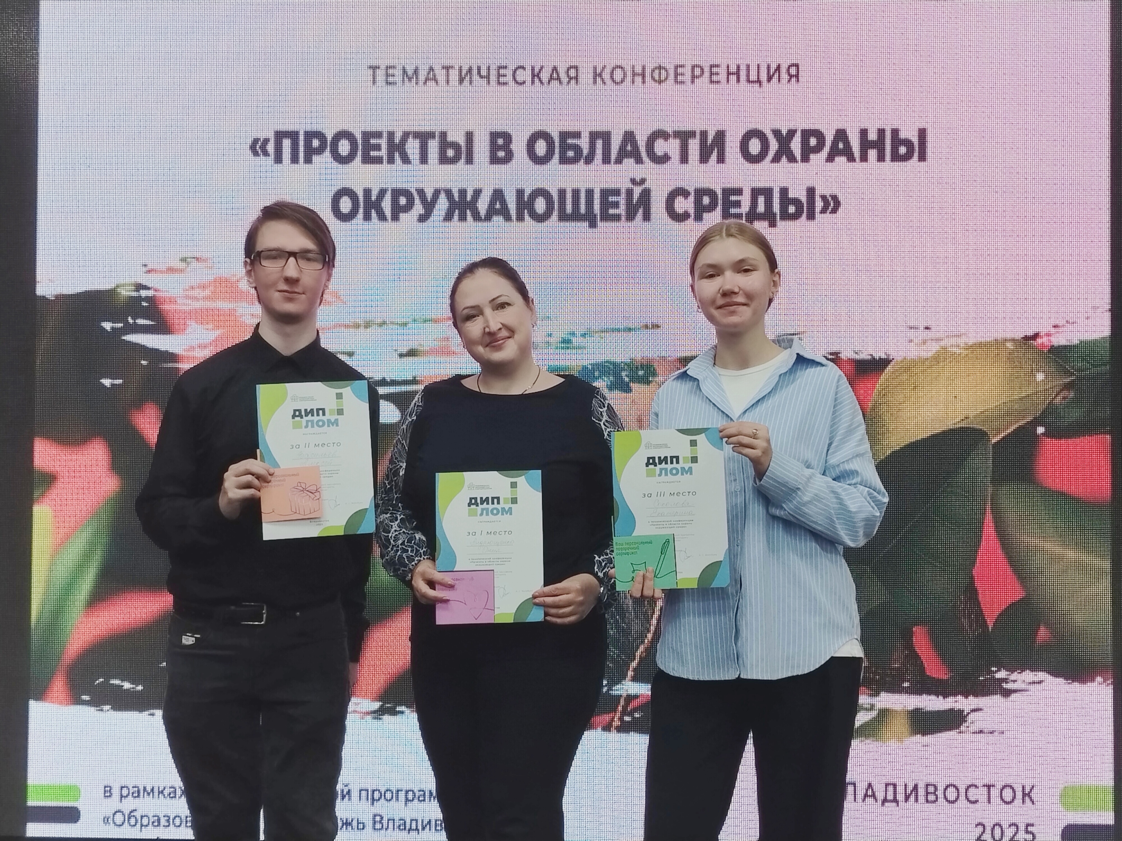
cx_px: 561
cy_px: 420
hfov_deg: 40.4
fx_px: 1523
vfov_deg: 30.9
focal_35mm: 47
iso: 188
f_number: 1.75
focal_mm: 5.25
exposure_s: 1/50
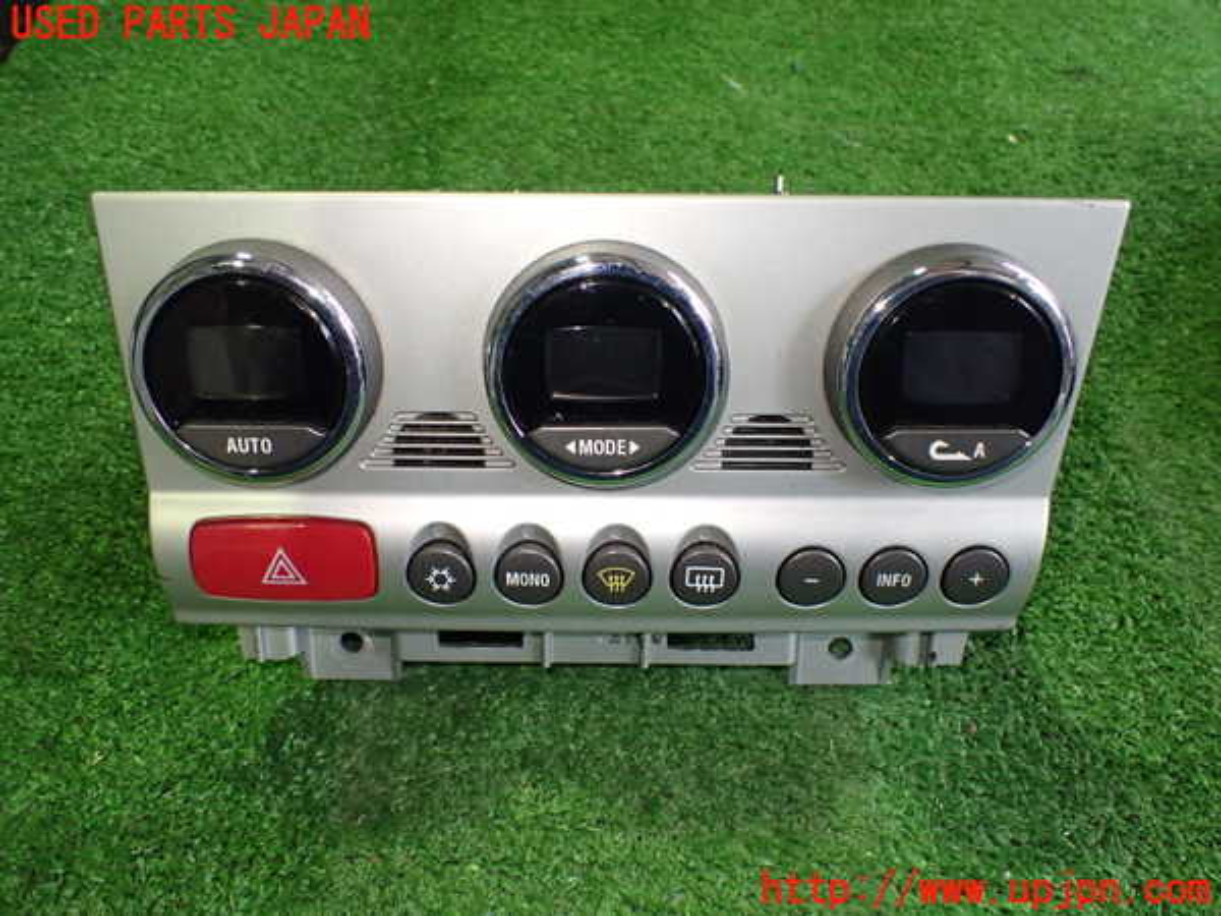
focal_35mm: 30
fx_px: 1058
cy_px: 458
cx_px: 610
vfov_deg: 46.8
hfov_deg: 60.0
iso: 800
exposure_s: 1/100
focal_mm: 5.4
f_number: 2.3
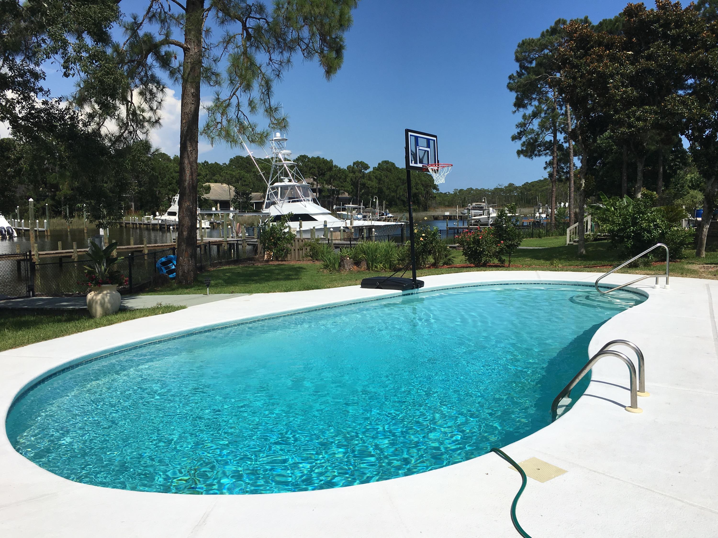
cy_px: 269
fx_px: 602
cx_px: 359
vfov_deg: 48.2
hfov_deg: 61.7
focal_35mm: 29
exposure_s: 1/4049
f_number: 2.2
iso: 25
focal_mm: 4.15
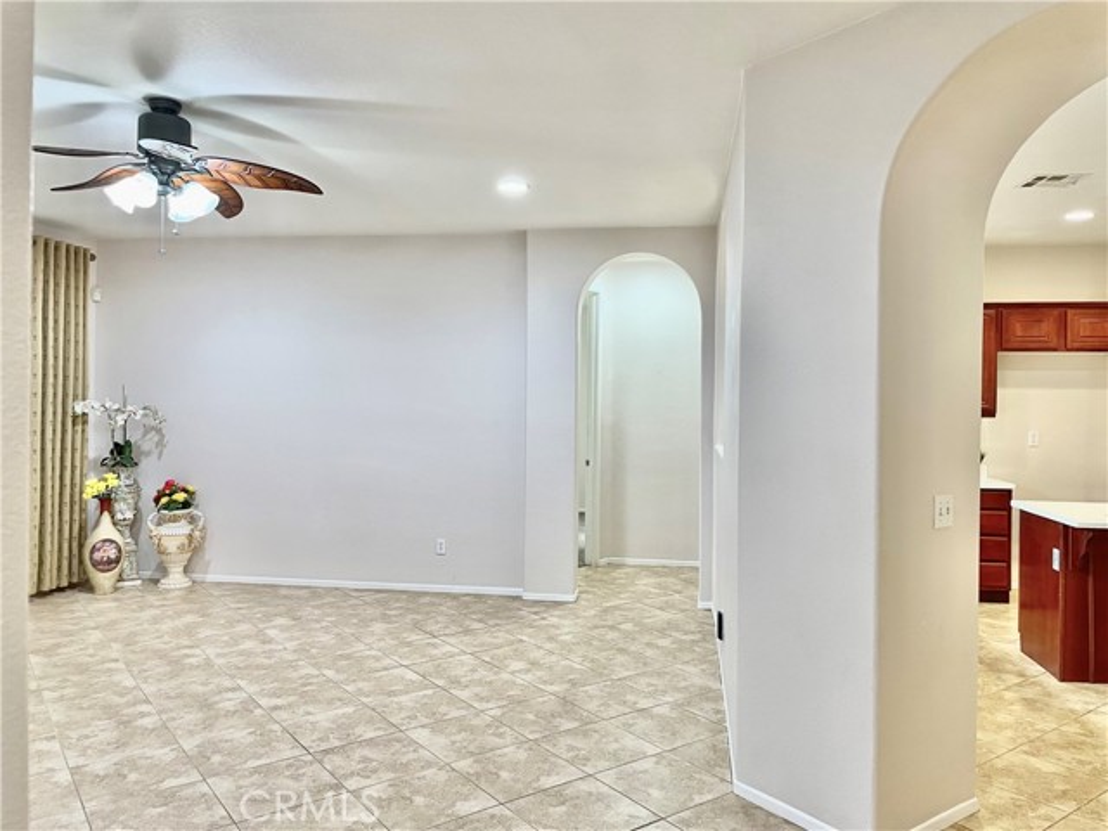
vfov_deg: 53.1
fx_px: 832
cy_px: 416
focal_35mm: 26
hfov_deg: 67.3
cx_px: 554
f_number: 1.6
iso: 100
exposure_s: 1/60
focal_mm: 4.2
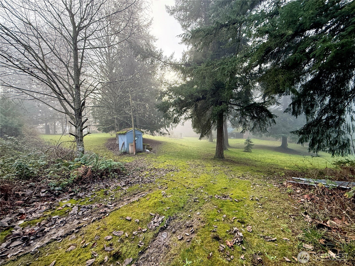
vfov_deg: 85.7
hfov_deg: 102.1
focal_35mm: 14
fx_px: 144
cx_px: 178
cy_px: 133
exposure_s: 1/99
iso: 125
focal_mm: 2.22
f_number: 2.2
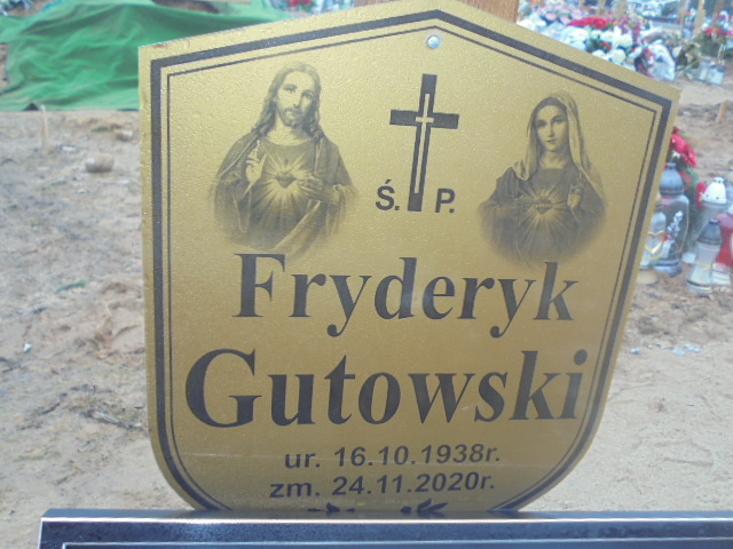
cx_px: 366
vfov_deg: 41.8
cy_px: 274
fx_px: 720
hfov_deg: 54.0
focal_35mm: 34
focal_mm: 6.1
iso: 100
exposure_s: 1/50
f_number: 4
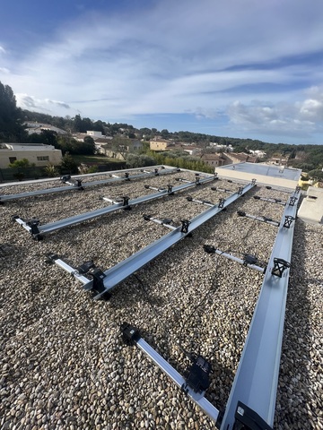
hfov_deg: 89.9
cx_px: 162
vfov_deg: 106.2
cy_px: 215
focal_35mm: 13
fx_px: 162
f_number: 1.8
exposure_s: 1/978
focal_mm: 1.57
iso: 32
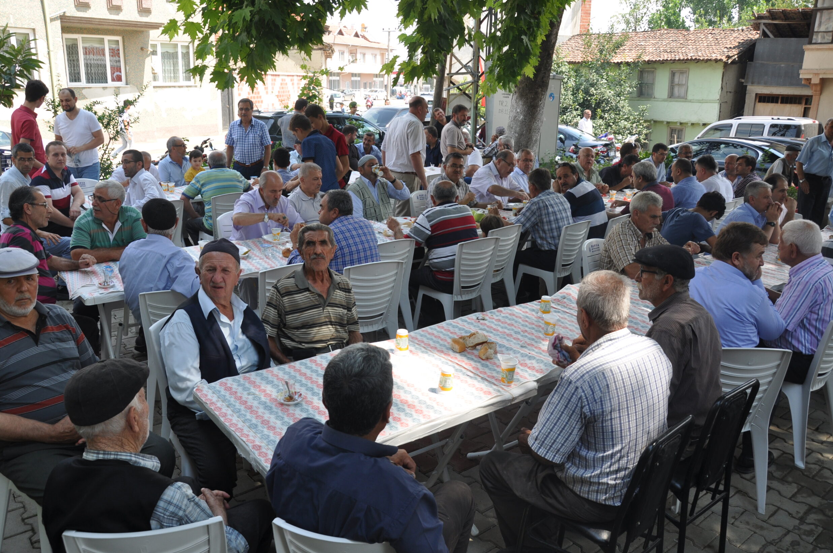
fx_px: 647
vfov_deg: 46.3
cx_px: 405
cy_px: 279
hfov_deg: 65.5
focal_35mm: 28
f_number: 7.1
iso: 200
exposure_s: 1/200
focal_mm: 18
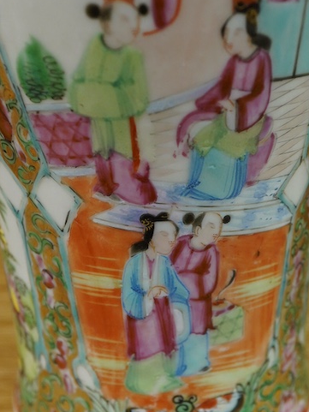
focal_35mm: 81
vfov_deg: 24.1
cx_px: 187
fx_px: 964
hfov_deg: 18.2
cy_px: 253
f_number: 9
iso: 1250
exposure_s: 1/125
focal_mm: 30
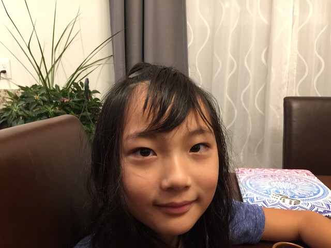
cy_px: 124
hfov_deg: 61.7
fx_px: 277
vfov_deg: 48.2
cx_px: 166
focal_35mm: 29
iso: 125
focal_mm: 4.15
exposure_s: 1/10
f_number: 2.2
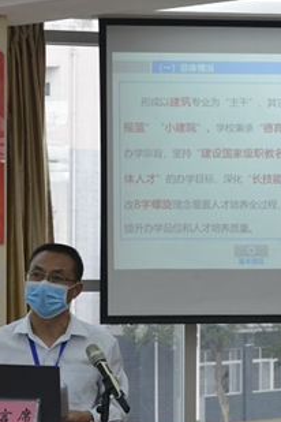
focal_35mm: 120
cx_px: 229
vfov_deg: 17.0
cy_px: 288
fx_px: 1405
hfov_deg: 11.4
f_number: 8
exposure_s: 1/60
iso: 1250
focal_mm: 58
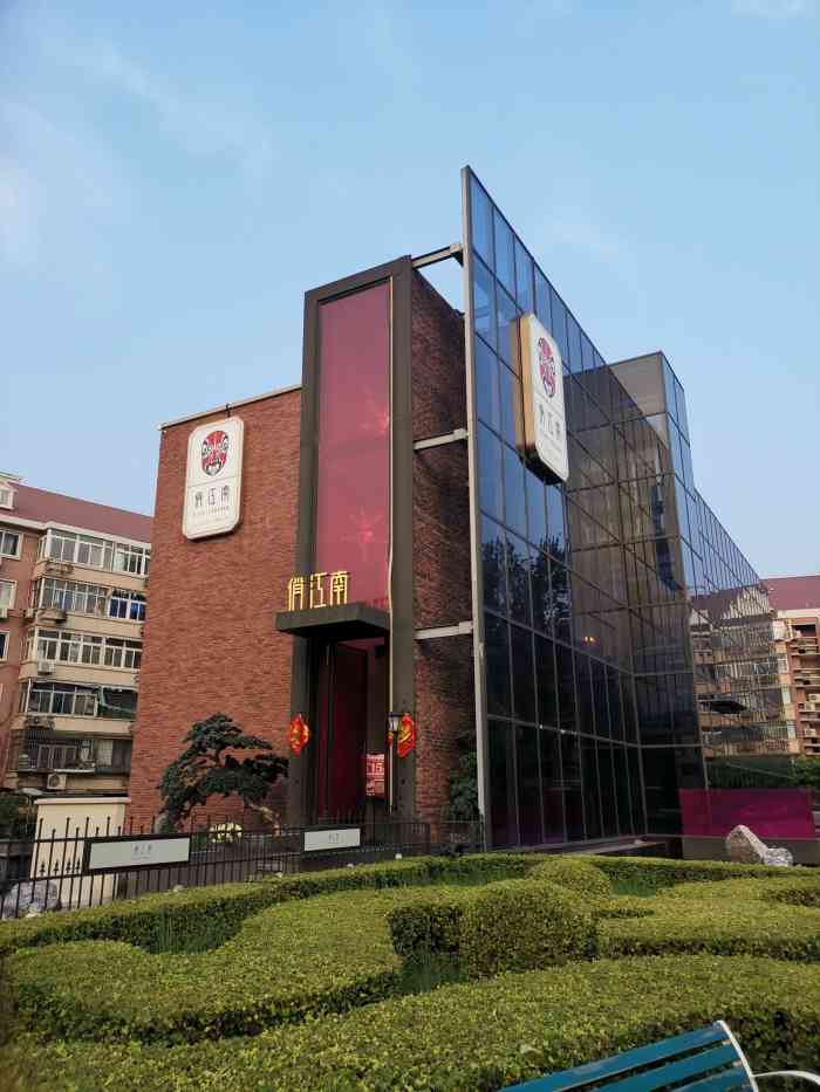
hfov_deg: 51.4
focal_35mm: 27
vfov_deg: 65.3
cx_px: 410
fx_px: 853
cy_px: 546
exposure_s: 1/357
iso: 50
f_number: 1.8
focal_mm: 5.58
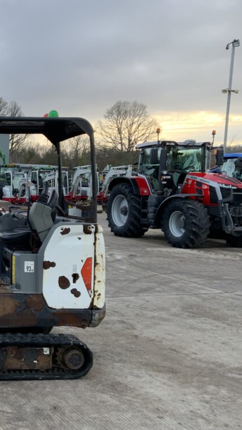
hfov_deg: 25.1
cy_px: 217
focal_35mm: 43
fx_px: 491
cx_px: -43
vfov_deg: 47.4
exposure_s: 1/122
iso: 25
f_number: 1.8
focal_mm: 3
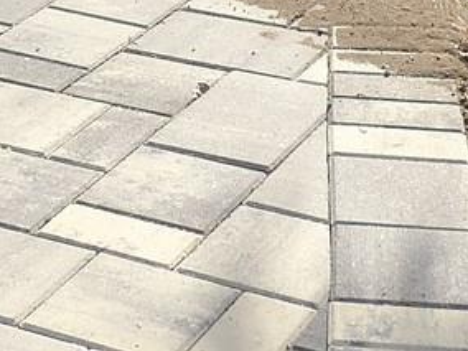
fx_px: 1825
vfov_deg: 10.7
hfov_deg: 14.6
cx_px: 183
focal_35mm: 135
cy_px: -135
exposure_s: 1/554
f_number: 3.2
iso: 100
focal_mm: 4.3
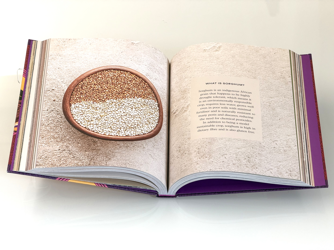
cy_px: 125
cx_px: 167
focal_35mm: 100
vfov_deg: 14.8
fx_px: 965
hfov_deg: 19.6
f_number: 2.8
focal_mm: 16.89
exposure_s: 1/100
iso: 100
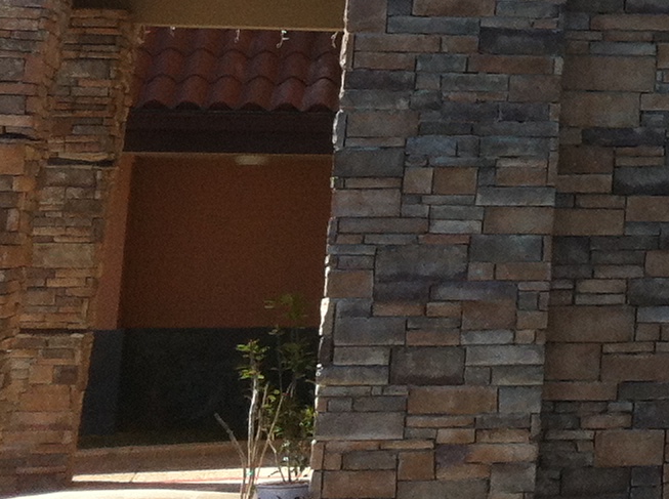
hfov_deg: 12.6
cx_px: 1311
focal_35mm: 139
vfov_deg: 10.0
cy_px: -426
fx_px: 2681
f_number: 2.8
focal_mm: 3.85
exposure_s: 1/656
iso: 80
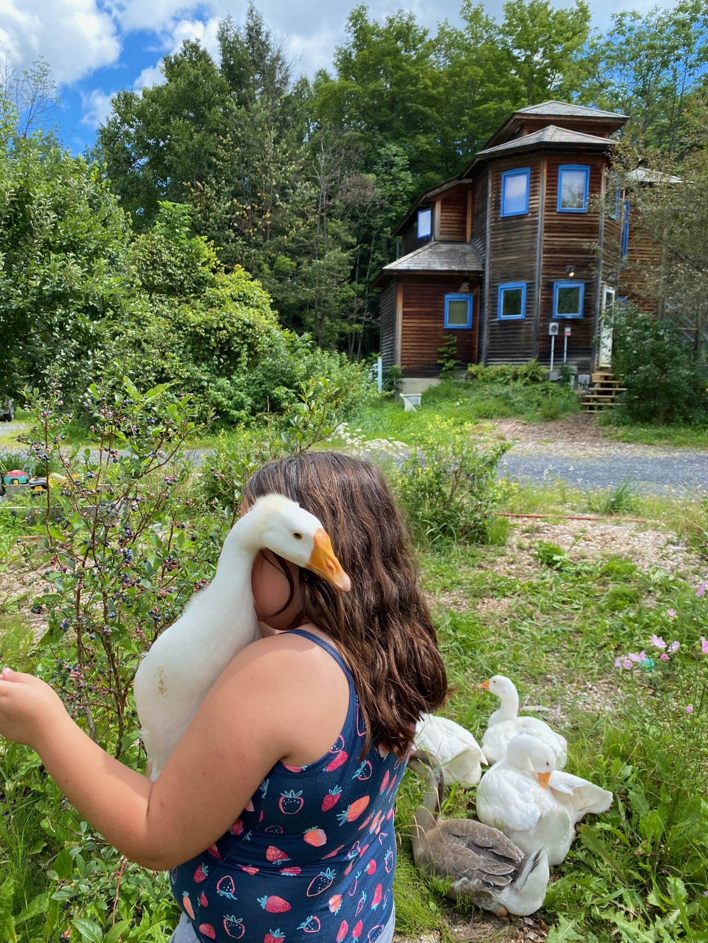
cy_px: 472
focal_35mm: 26
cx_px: 354
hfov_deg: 53.1
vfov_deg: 67.3
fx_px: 709
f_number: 1.8
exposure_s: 1/762
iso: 32
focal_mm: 4.25
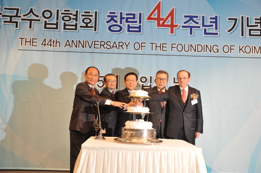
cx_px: 130
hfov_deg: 50.7
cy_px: 86
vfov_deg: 35.0
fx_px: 275
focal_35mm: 38
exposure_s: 1/125
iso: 500
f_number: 4.5
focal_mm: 38
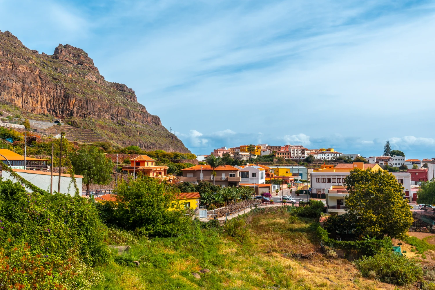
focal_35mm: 32
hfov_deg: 59.5
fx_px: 381
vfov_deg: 41.7
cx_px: 218
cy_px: 145
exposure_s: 1/640
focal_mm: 21
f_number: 8
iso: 160
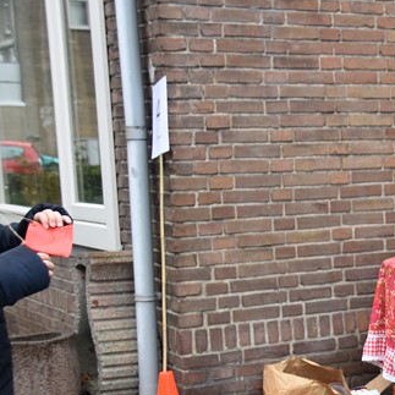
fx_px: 1175
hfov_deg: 17.1
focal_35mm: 91
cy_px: 279
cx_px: 611
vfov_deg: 19.0
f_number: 5
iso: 200
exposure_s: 1/80
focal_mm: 22
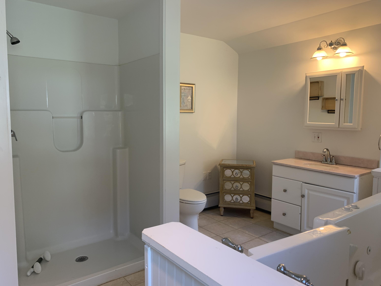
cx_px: 190
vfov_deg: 53.1
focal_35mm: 26
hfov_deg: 67.3
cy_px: 143
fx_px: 286
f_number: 1.8
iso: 64
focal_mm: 4.25
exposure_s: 1/60
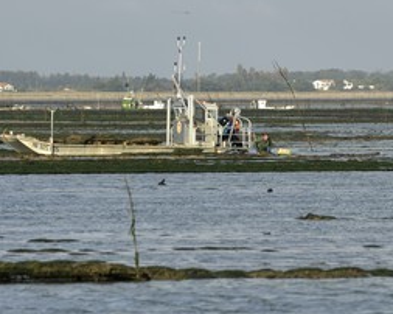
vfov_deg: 3.3
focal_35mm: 468
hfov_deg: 4.1
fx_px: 5439
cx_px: 175
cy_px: 185
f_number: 5
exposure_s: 1/400
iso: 100
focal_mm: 200
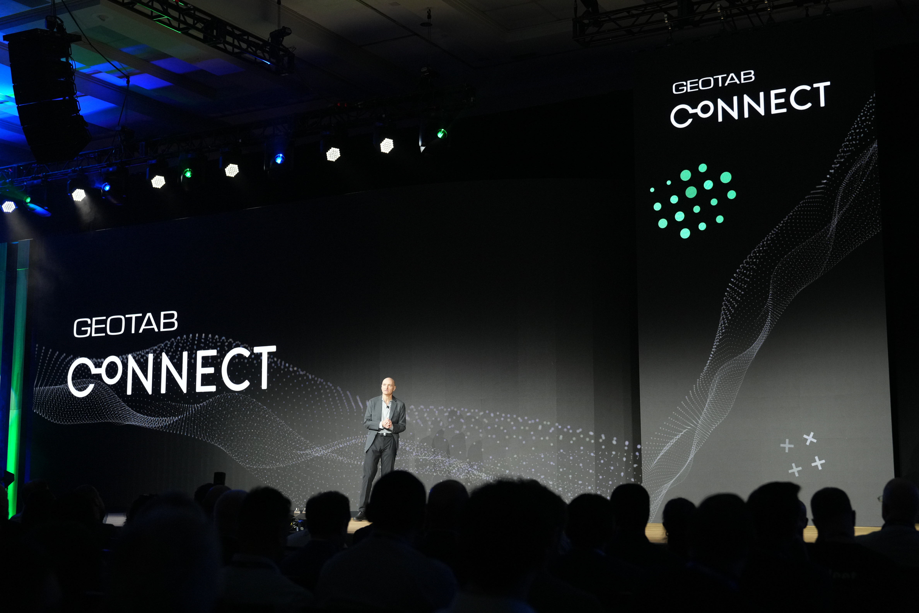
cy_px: 306
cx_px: 460
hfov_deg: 42.7
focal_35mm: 46
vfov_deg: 29.2
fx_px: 1174
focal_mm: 46
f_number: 2.8
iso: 2500
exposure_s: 1/250
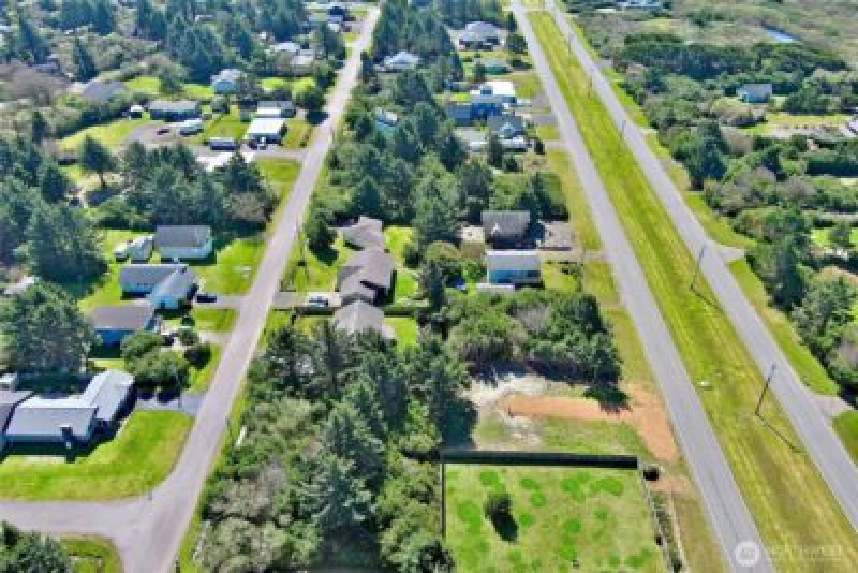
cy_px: 286
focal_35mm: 29
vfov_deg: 45.0
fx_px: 691
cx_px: 429
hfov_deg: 63.6
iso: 100
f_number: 2.8
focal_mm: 10.57
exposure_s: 1/532
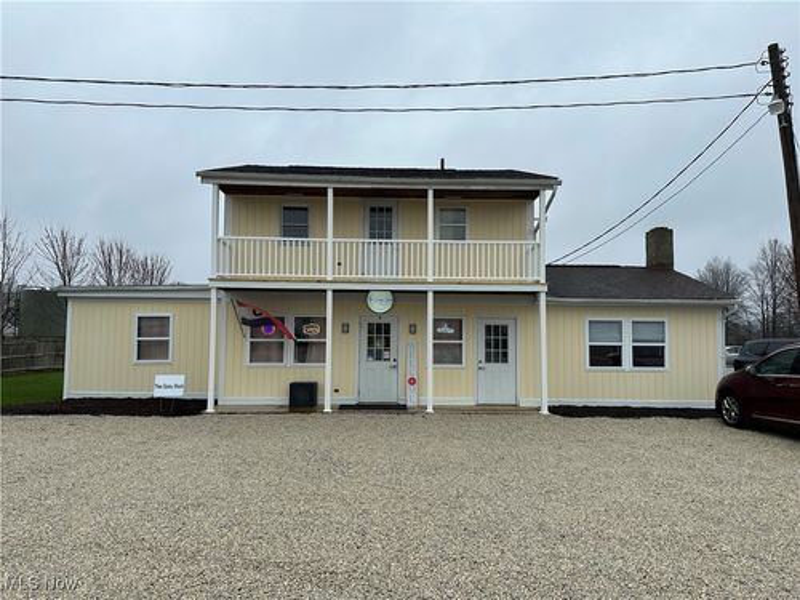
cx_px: 400
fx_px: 555
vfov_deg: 56.8
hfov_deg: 71.6
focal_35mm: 24
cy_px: 300
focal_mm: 6.86
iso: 80
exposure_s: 1/1988
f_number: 1.78
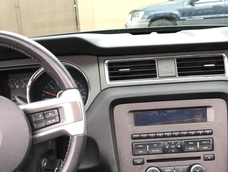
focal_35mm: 61
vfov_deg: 23.8
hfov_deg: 31.5
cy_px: 127
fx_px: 402
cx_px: 142
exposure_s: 1/120
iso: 25
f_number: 1.8
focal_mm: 3.99
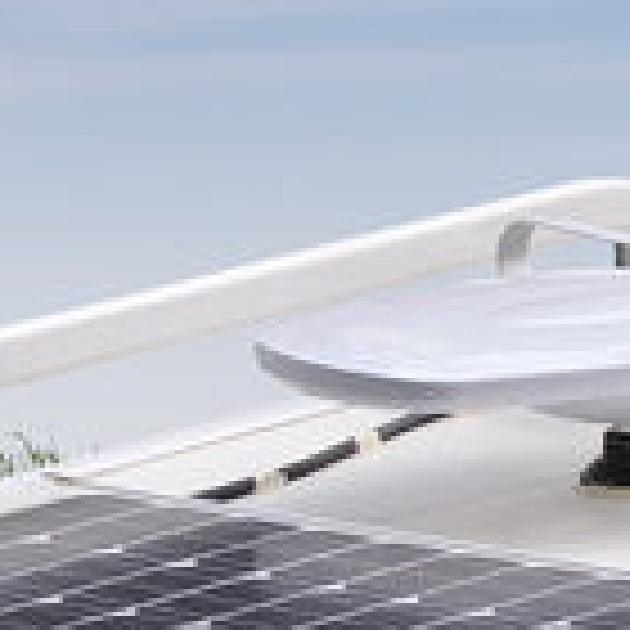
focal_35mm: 543
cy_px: 506
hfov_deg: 3.2
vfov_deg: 3.2
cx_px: 1044
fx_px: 11181
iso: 200
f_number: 8
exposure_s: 1/400
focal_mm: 70
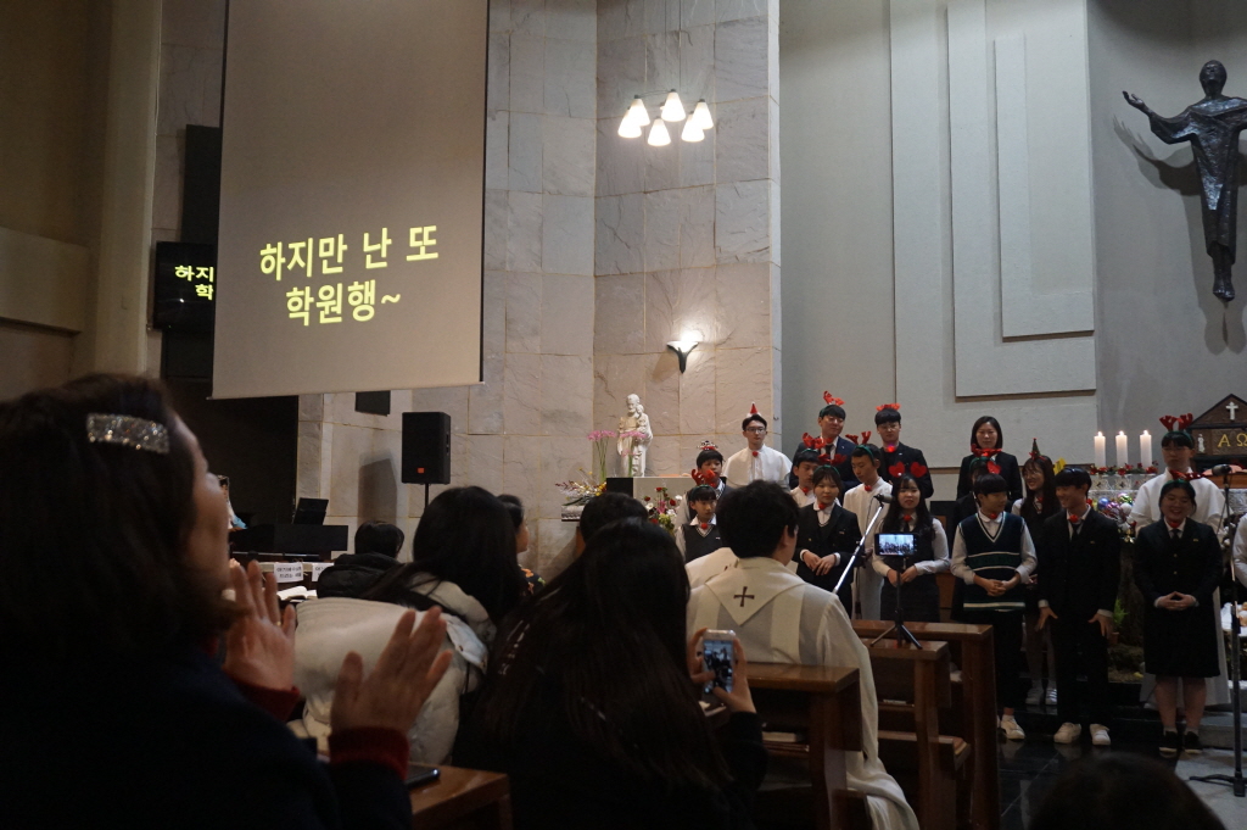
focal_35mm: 34
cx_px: 624
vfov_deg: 38.3
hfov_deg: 55.1
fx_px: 1194
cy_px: 415
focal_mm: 23
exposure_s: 1/125
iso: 3200
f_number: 4
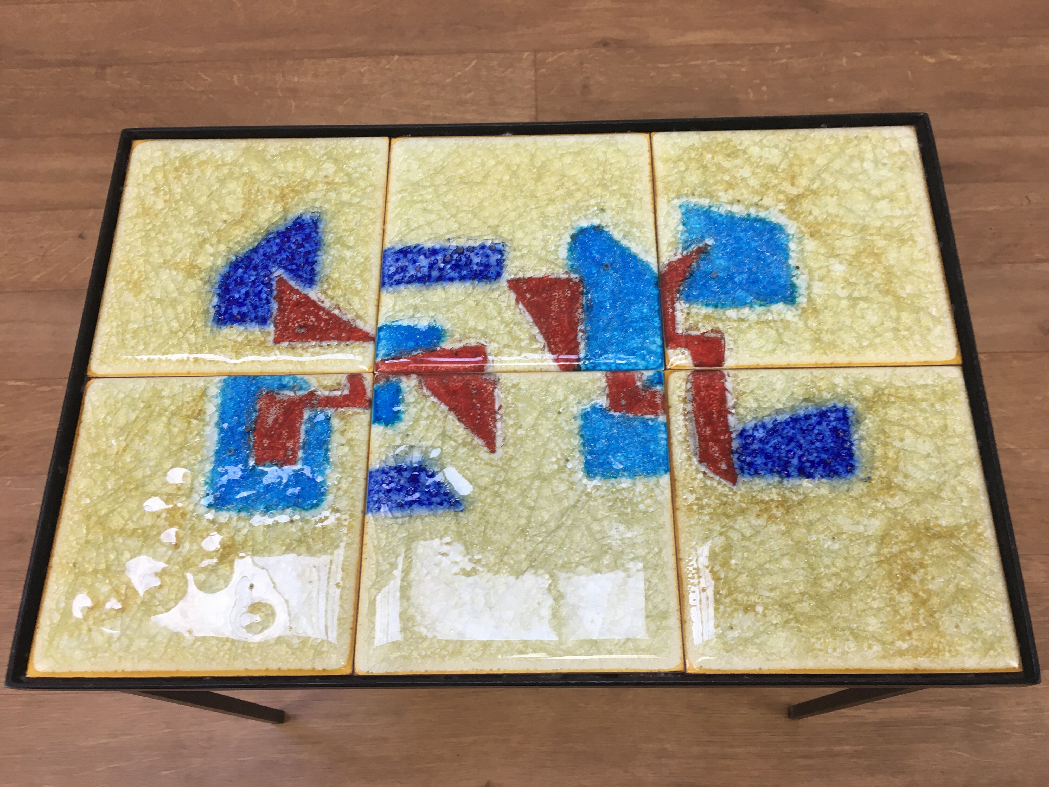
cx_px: 524
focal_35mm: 29
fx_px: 879
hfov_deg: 61.7
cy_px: 394
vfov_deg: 48.2
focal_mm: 4.15
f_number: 2.2
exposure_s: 1/33
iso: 25
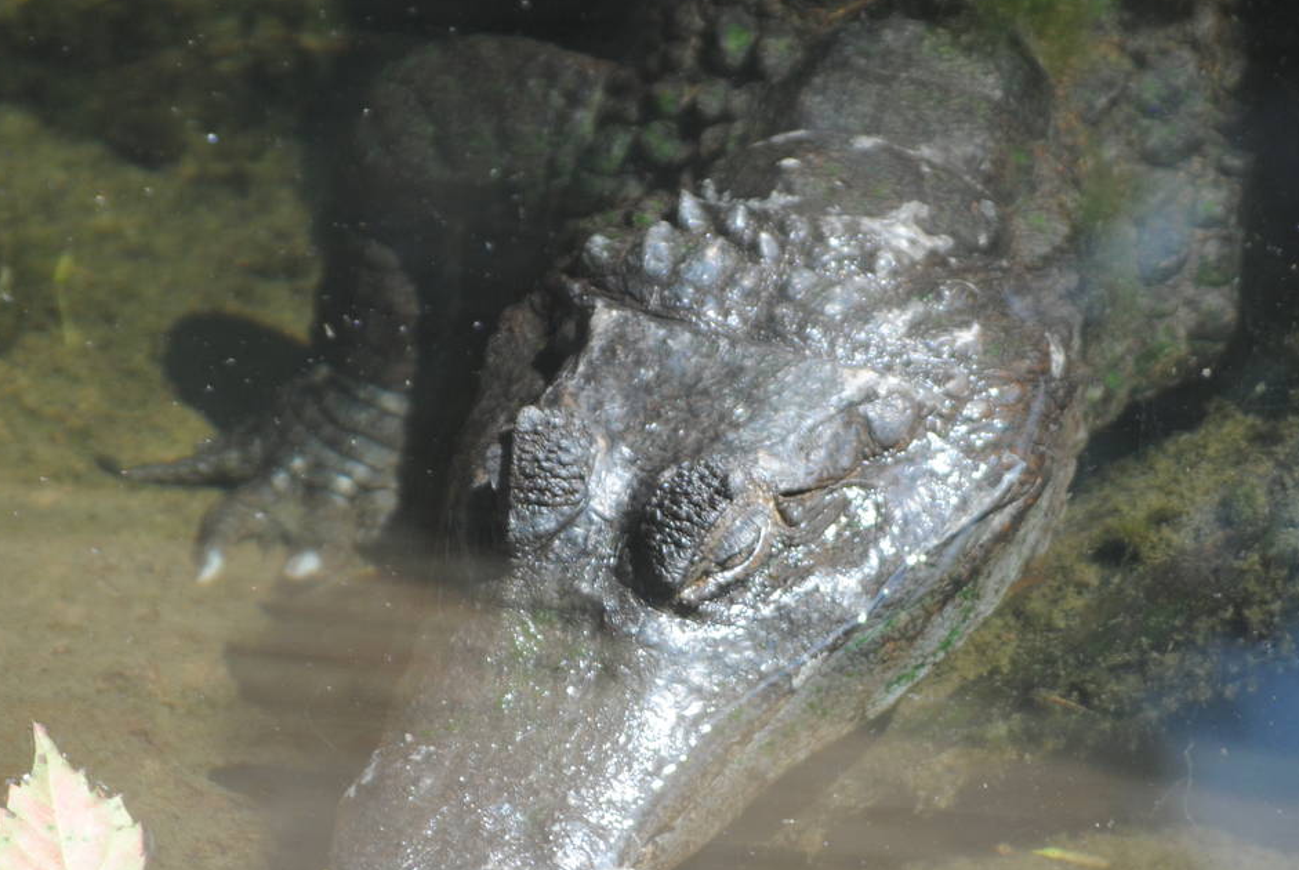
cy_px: 443
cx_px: 712
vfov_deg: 5.4
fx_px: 9213
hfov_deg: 8.1
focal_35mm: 255
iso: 200
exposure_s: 1/320
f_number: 4.5
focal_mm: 100
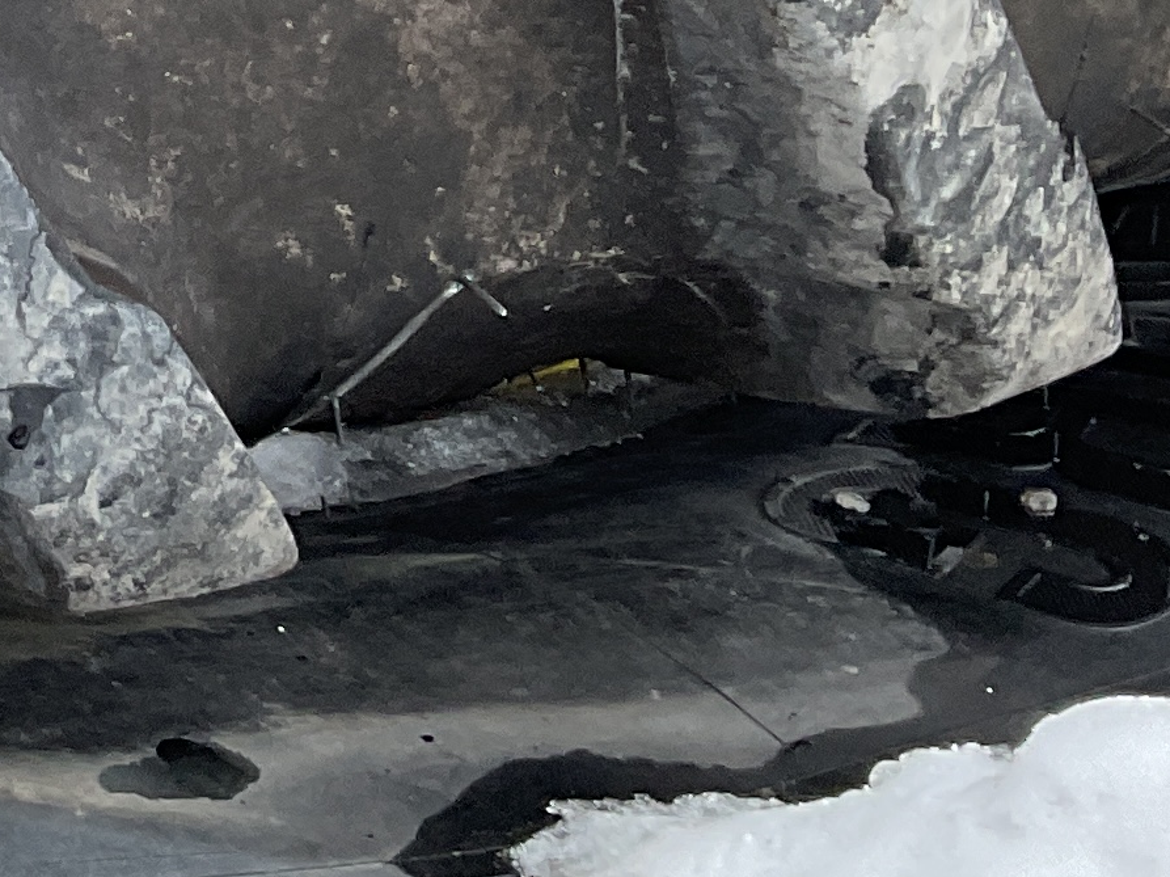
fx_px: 4426
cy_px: -682
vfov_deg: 10.6
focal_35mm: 131
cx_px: -840
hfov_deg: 13.7
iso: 16
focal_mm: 3
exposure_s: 1/442
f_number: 1.8
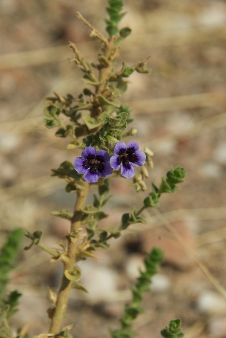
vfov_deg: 6.9
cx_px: 113
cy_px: 169
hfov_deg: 4.6
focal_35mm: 300
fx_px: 2818
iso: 320
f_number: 13
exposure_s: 1/400
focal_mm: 200
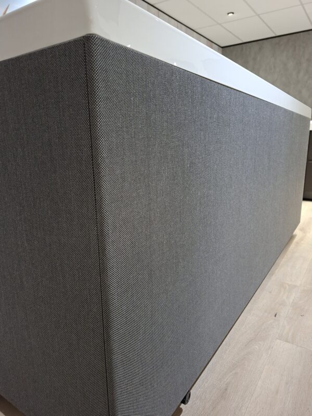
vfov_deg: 73.9
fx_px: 276
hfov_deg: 58.9
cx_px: 156
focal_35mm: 23
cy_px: 208
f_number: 1.8
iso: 400
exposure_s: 1/33
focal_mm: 5.54
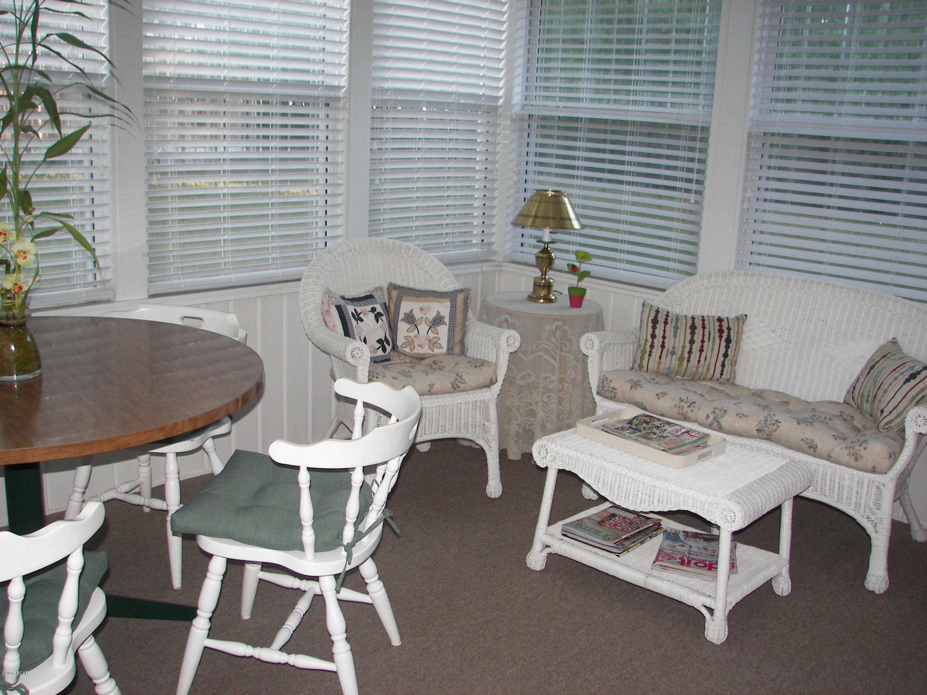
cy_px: 348
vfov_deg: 39.7
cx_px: 464
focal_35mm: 36
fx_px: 964
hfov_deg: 51.4
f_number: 2.8
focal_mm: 6
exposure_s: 1/30
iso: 100
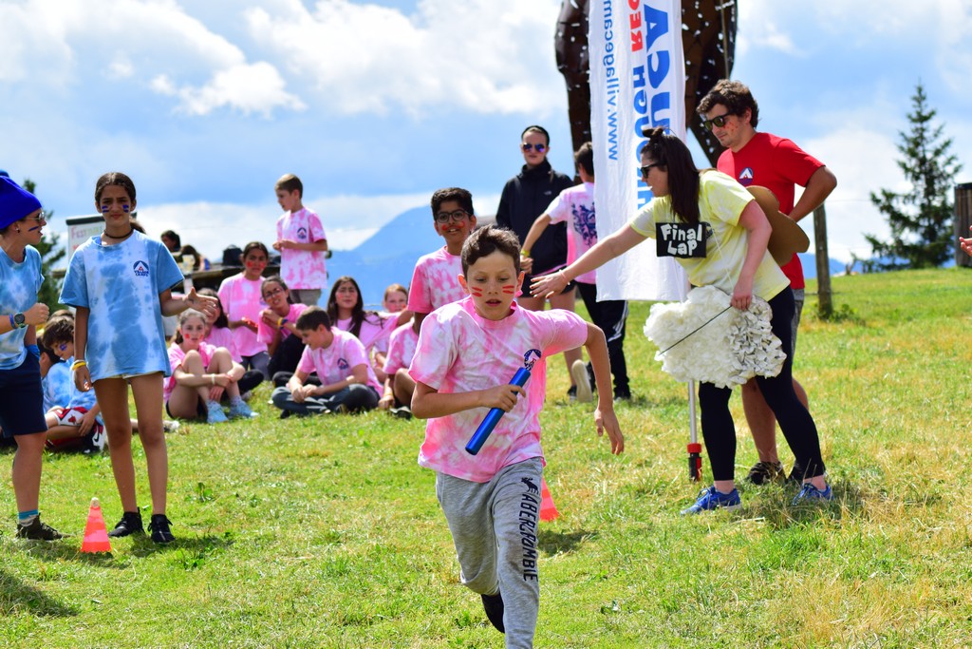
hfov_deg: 14.9
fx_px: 3726
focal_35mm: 138
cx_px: 486
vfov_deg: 9.9
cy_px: 324
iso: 250
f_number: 7.1
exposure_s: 1/1000
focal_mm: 92
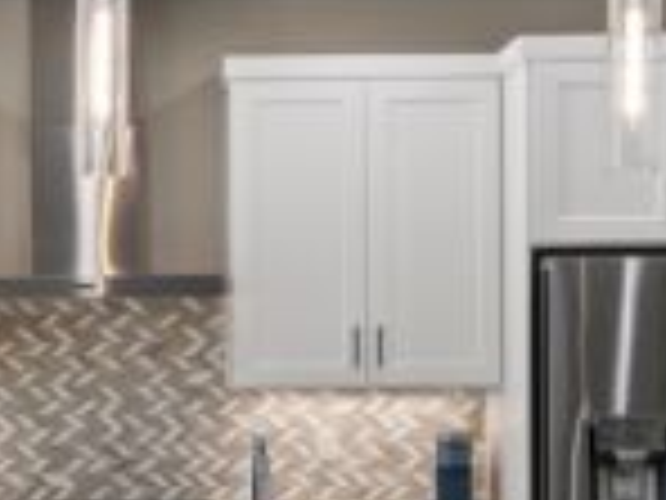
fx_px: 1751
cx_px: 126
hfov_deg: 21.3
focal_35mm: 91
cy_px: 372
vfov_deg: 16.2
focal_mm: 35
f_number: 5.6
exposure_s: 1/100
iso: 640
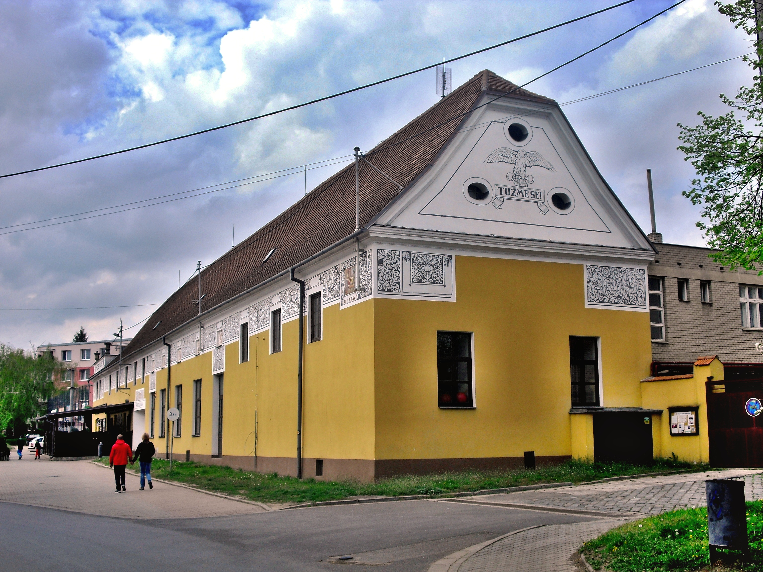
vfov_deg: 32.9
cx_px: 382
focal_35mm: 44
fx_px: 970
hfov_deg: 42.9
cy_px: 286
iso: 64
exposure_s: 1/100
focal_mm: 7.7
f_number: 8.5
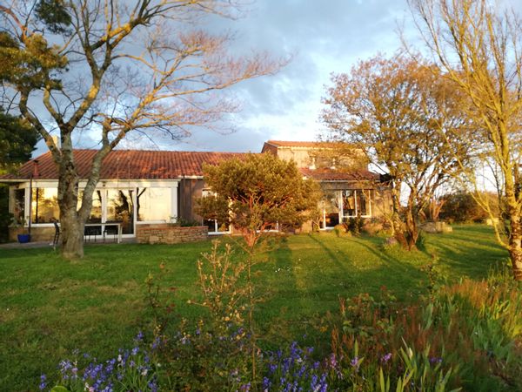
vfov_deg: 53.1
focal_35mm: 26
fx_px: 392
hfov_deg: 67.3
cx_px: 261
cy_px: 196
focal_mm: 3.81
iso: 80
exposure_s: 1/100
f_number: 2.2
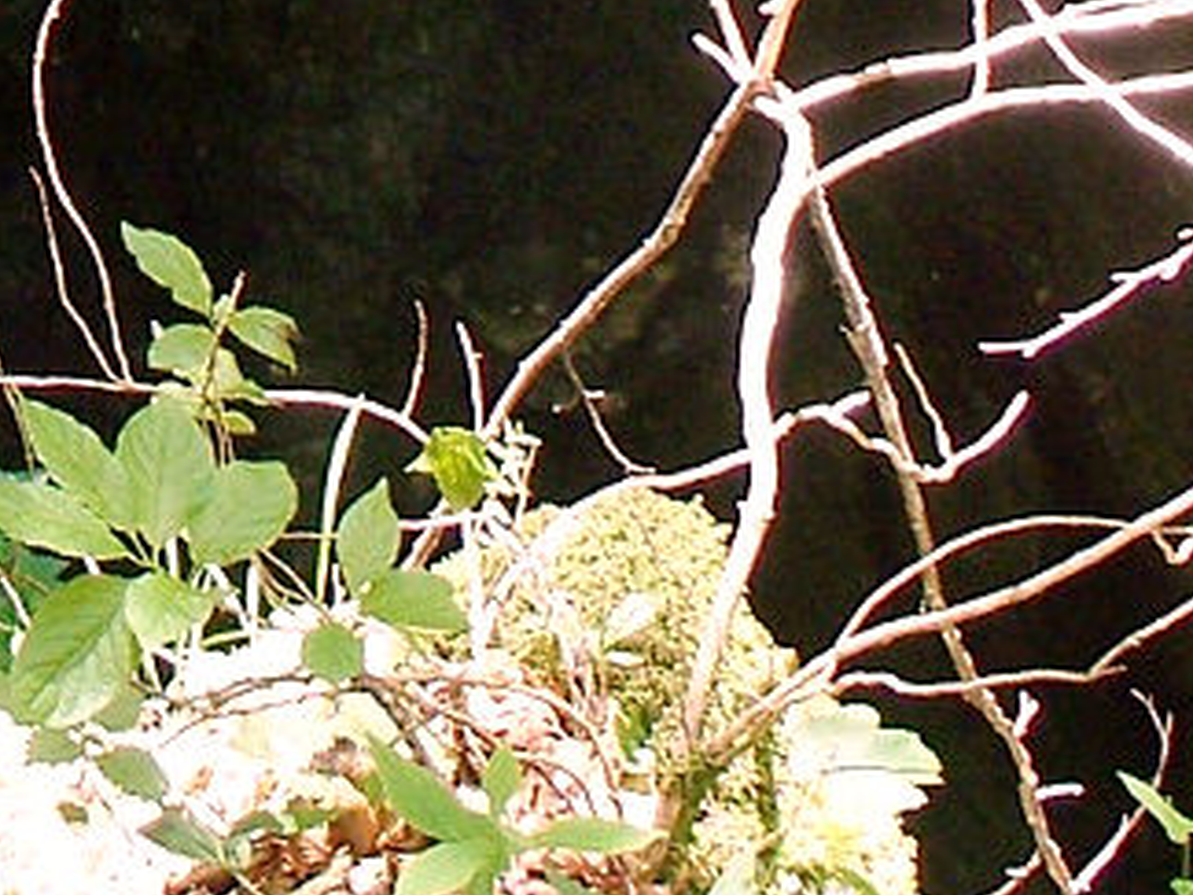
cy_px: -928
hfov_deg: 10.9
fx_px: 6135
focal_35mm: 178
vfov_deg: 7.9
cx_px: -250
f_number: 2.8
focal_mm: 7.54
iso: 125
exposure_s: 1/60
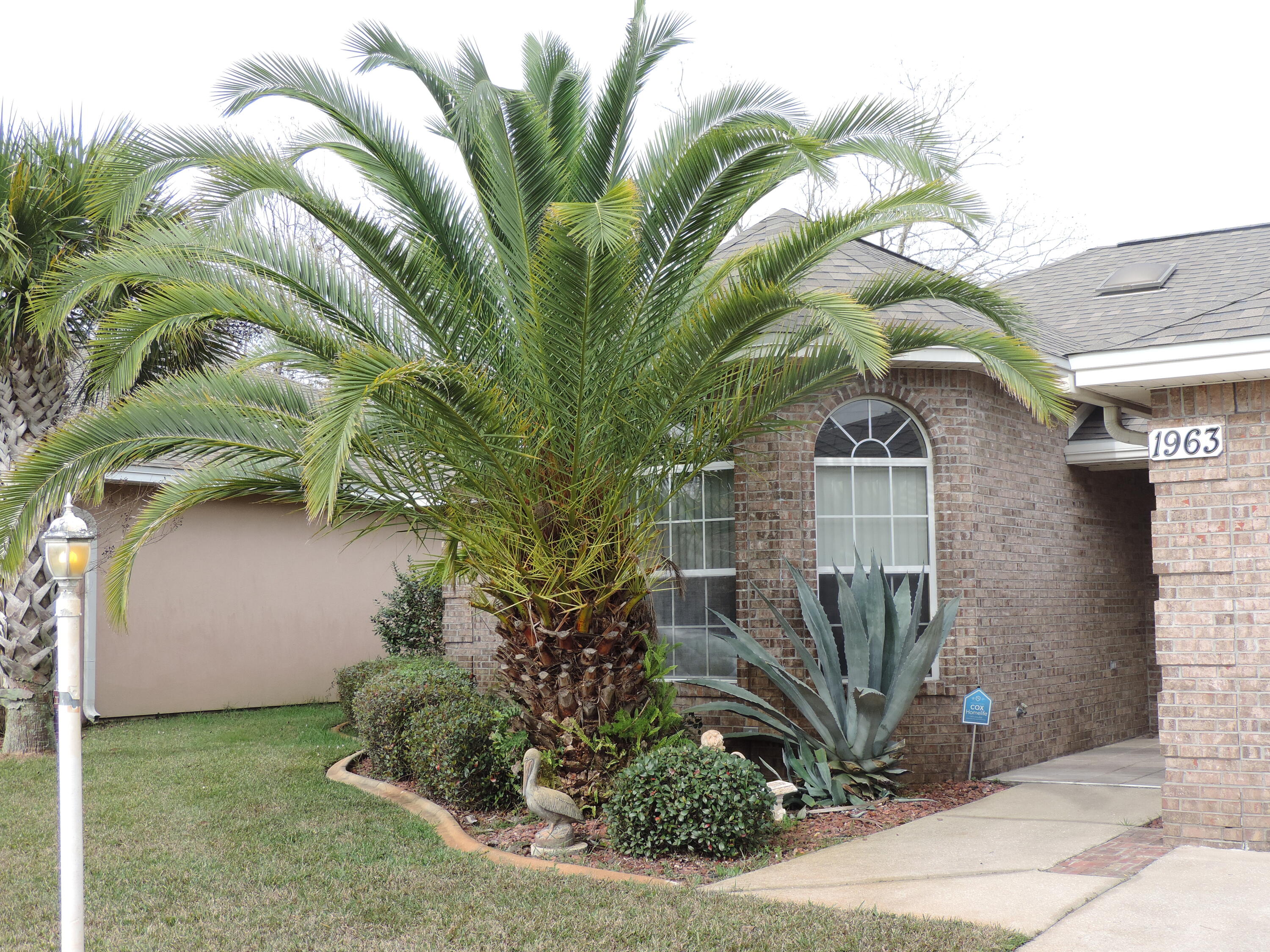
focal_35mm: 43
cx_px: 635
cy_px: 476
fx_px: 1578
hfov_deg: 43.9
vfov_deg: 33.6
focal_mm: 7.6
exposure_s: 1/250
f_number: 3.4
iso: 80
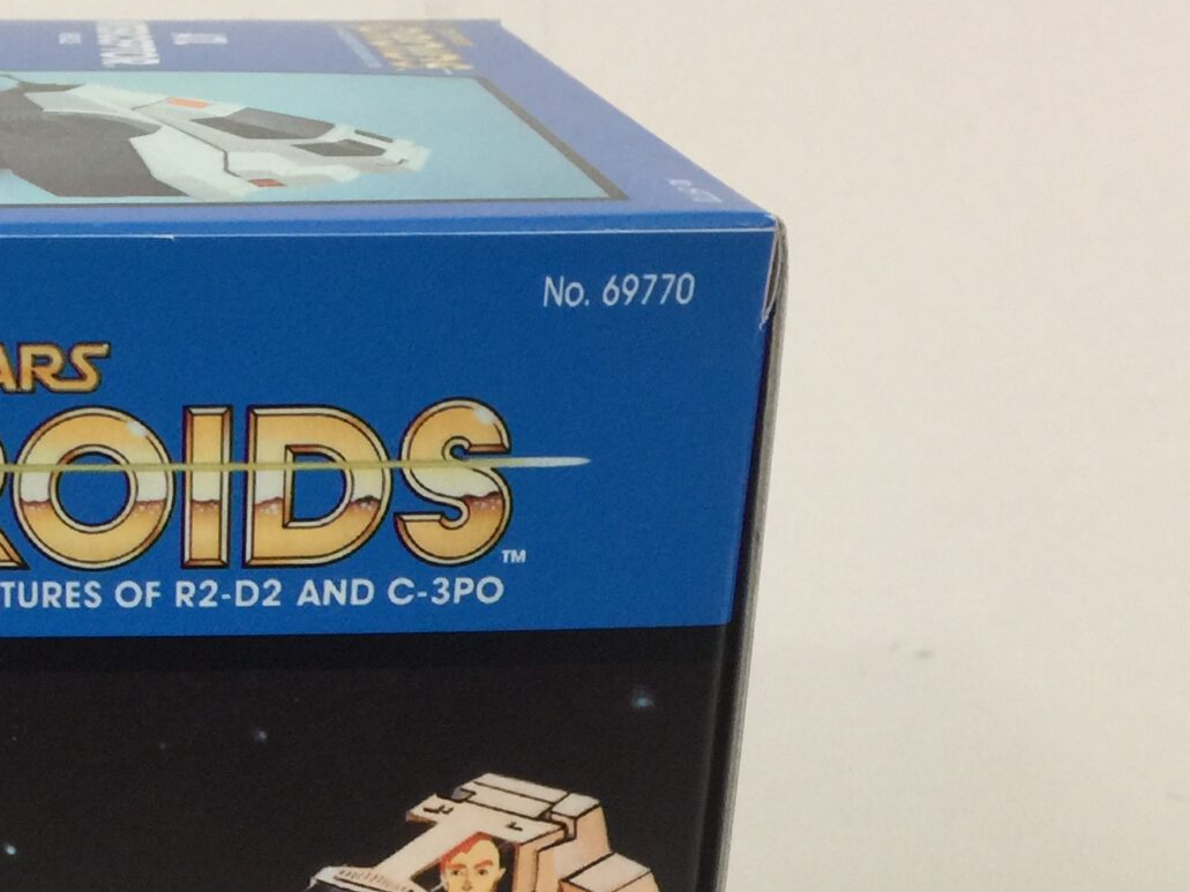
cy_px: 1039
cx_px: 83
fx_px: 2475
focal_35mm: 72
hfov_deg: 26.0
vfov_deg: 19.4
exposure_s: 1/33
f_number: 2.2
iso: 64
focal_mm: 4.15
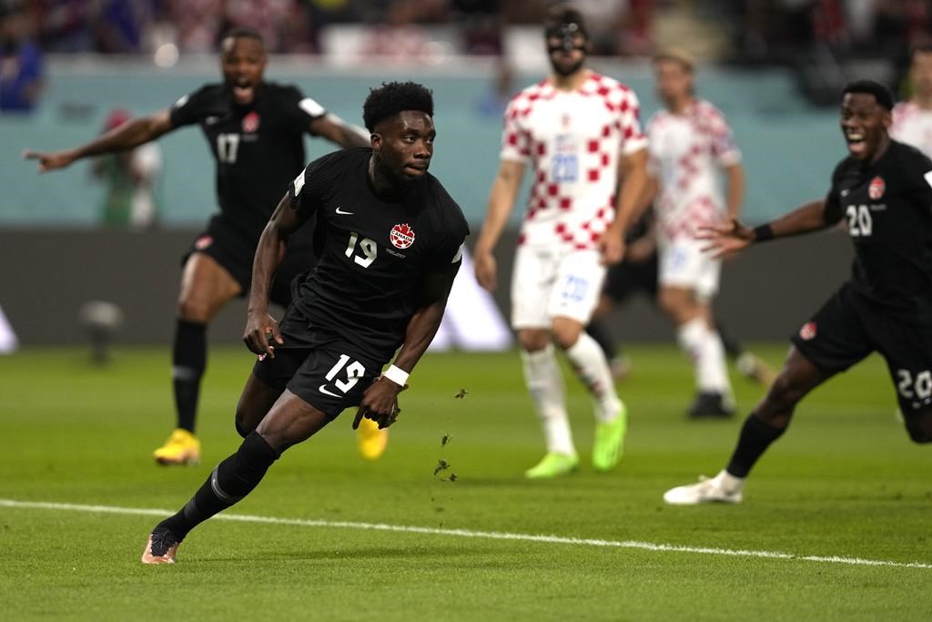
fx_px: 10356
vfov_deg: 3.4
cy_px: 311
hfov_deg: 5.2
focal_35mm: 400
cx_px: 466
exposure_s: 1/2500
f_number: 3.5
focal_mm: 400
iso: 2000
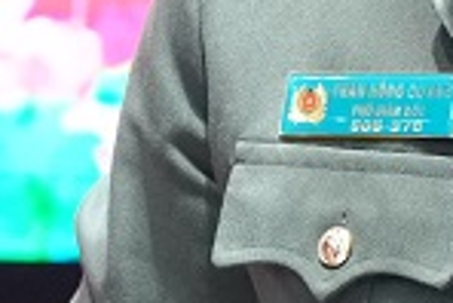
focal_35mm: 312
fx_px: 3930
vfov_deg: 4.4
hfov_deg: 6.5
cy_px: -268
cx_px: 582
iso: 2000
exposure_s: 1/200
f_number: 2.8
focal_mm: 28
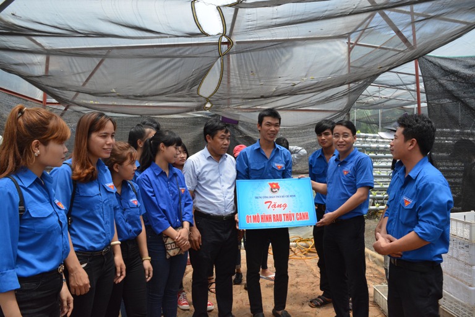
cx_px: 238
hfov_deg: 67.4
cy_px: 158
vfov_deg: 47.9
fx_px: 356
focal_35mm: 27
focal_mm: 18
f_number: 6.3
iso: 1600
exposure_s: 1/2000
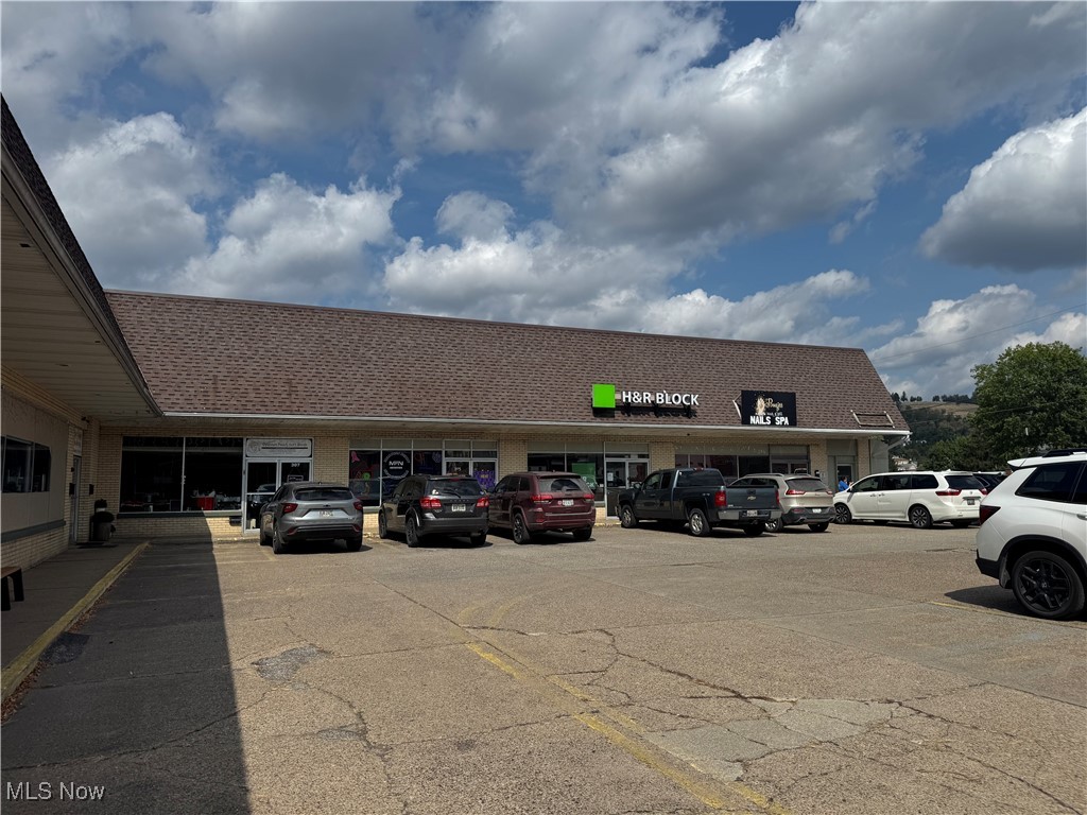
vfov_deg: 56.8
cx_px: 544
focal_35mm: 24
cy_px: 408
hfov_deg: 71.6
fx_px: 754
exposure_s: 1/7937
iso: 80
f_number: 1.78
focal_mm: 6.76
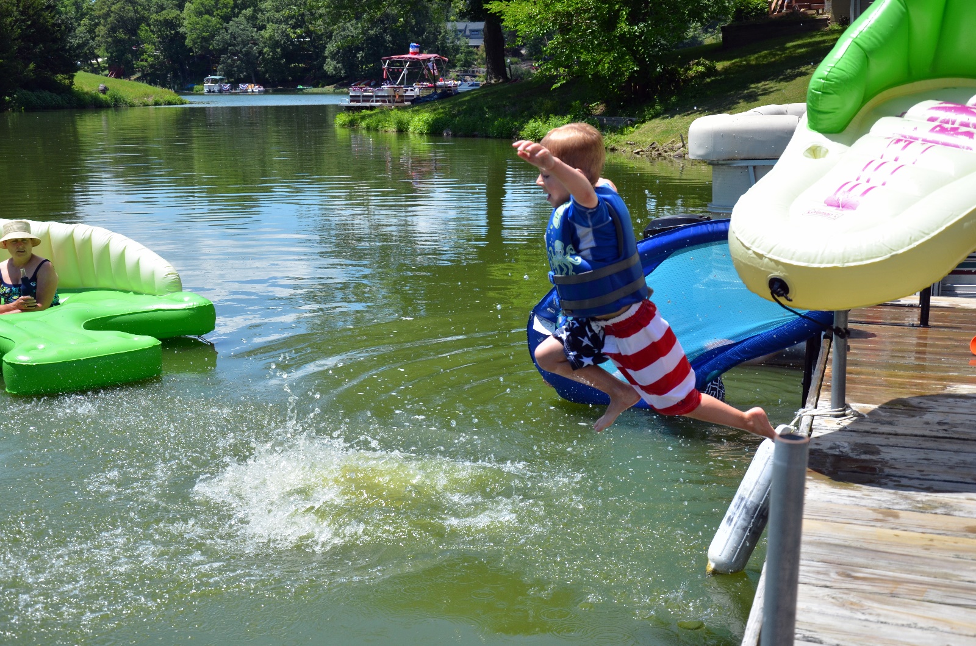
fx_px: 1380
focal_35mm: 51
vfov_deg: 26.4
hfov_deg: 39.0
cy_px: 323
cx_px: 488
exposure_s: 1/1600
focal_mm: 34
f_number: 6.3
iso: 400
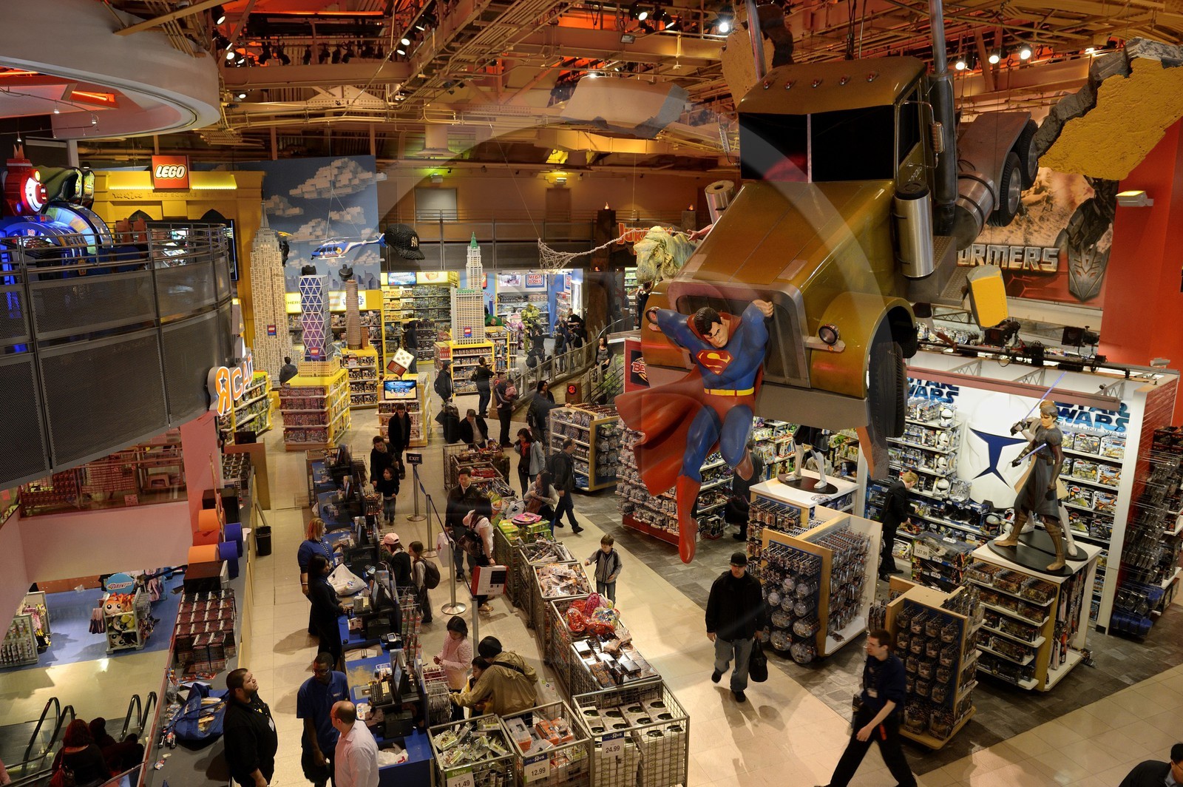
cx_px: 592
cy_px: 394
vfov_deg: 53.1
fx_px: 788
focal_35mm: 24
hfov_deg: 73.8
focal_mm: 24
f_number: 5
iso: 1600
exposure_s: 1/50
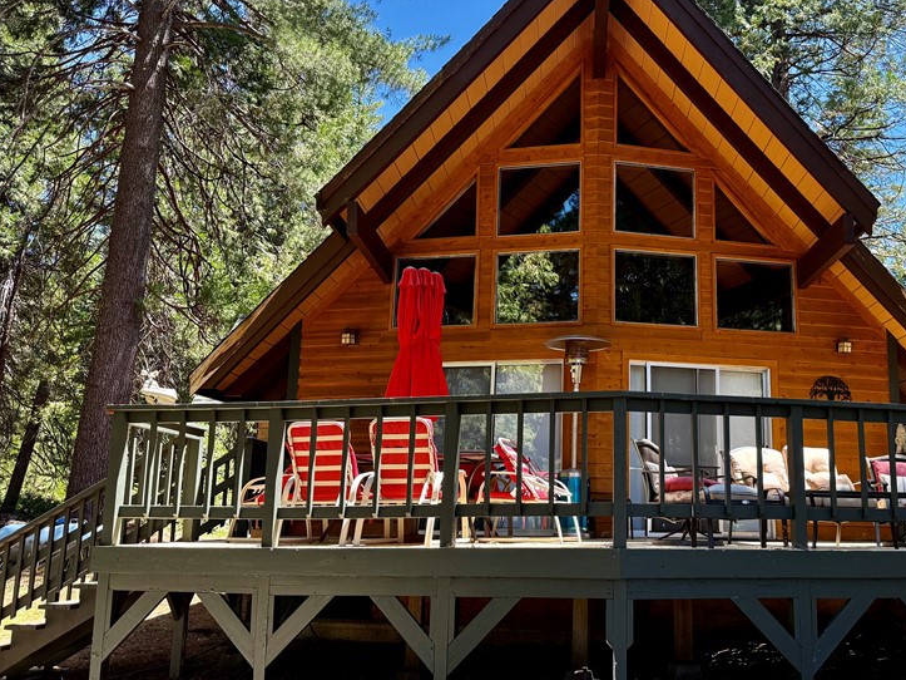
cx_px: 590
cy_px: 339
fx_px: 890
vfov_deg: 41.8
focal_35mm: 34
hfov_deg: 53.1
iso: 100
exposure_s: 1/376
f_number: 1.78
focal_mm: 6.76
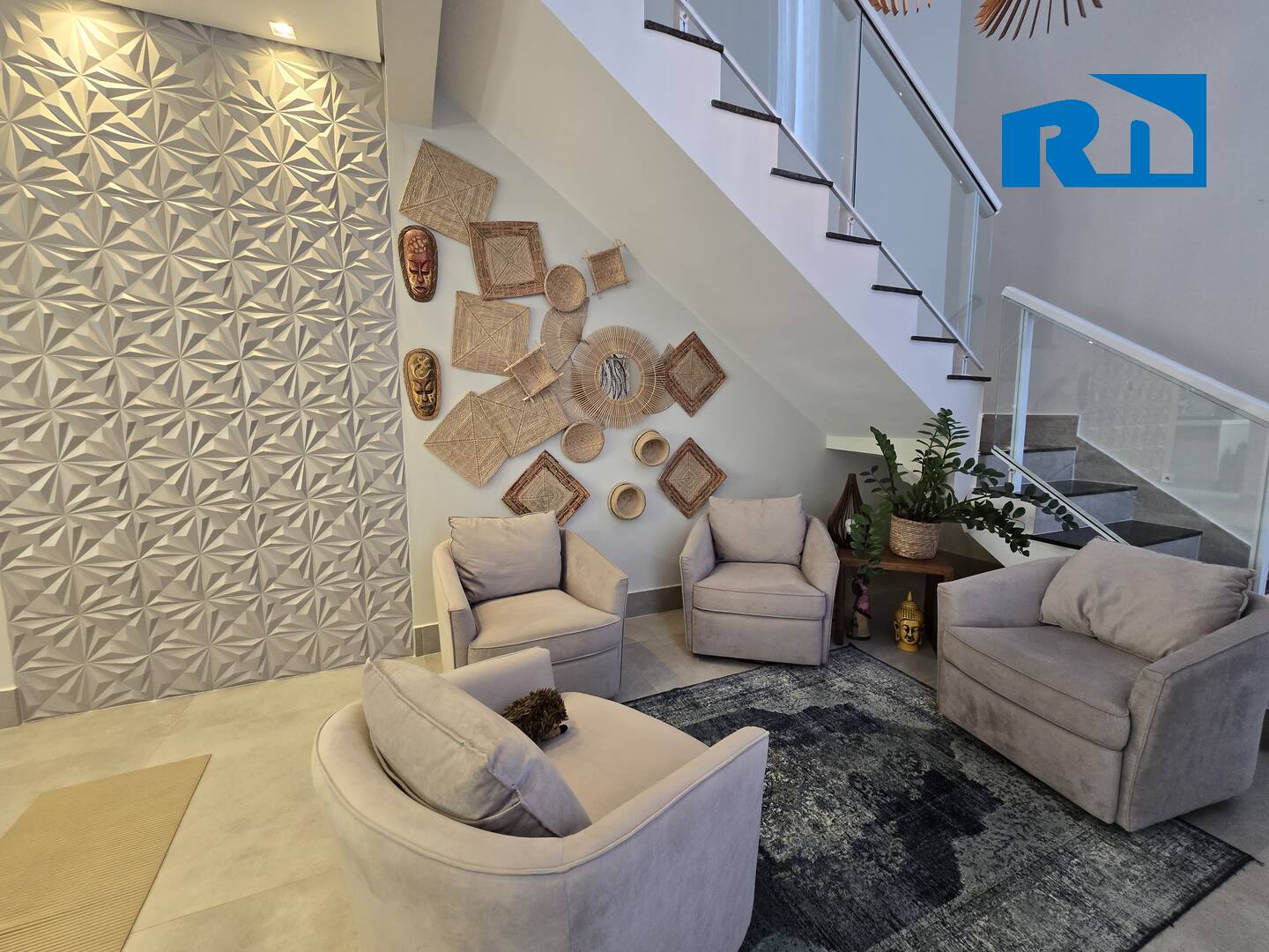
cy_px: 476
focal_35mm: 13
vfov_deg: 89.9
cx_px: 634
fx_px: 477
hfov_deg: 106.2
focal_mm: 2.2
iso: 250
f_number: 2.2
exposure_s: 1/60
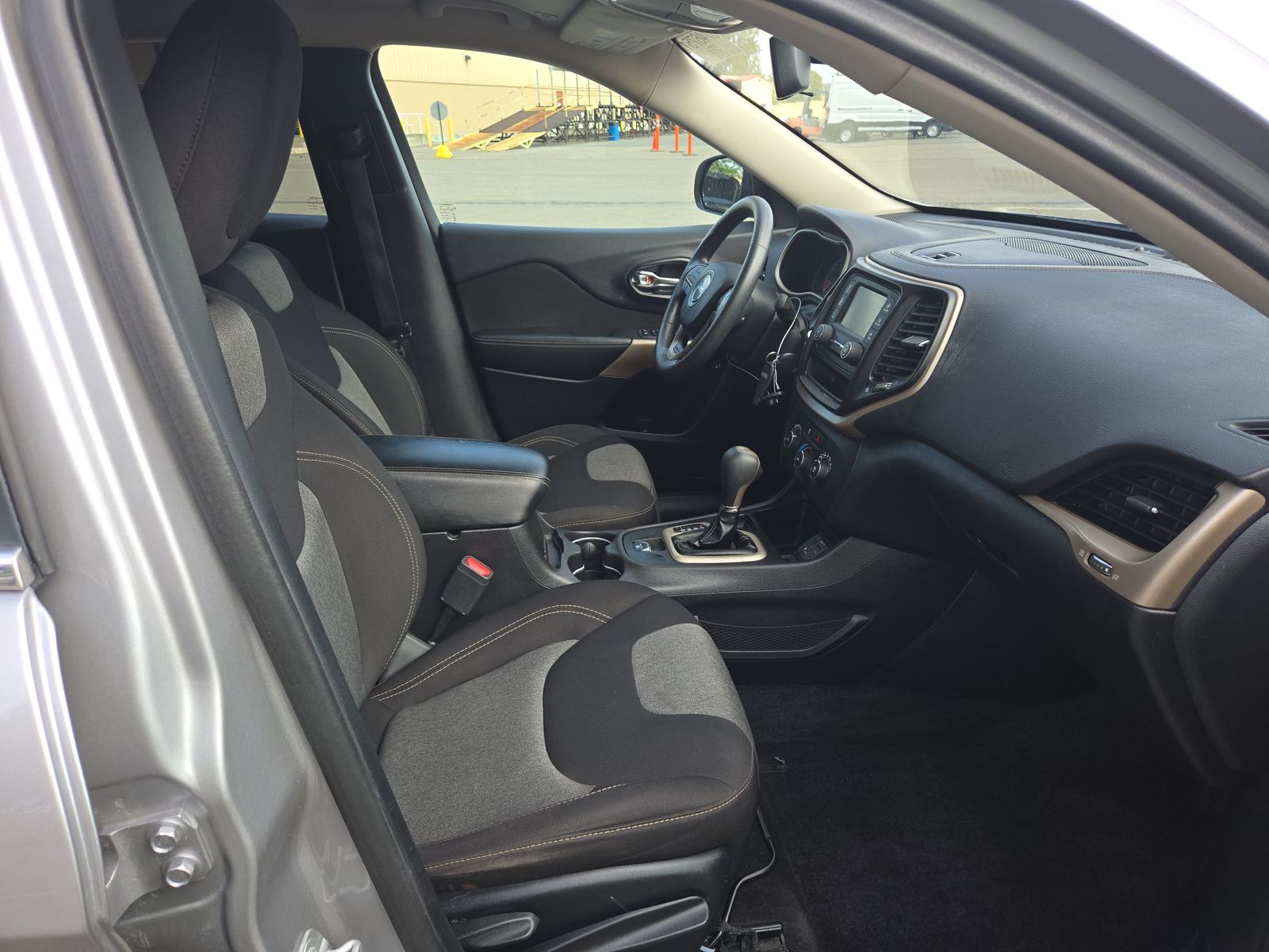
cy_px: 476
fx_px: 843
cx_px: 634
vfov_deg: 58.9
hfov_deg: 73.9
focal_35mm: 23
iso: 25
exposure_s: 1/243
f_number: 1.8
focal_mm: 5.4
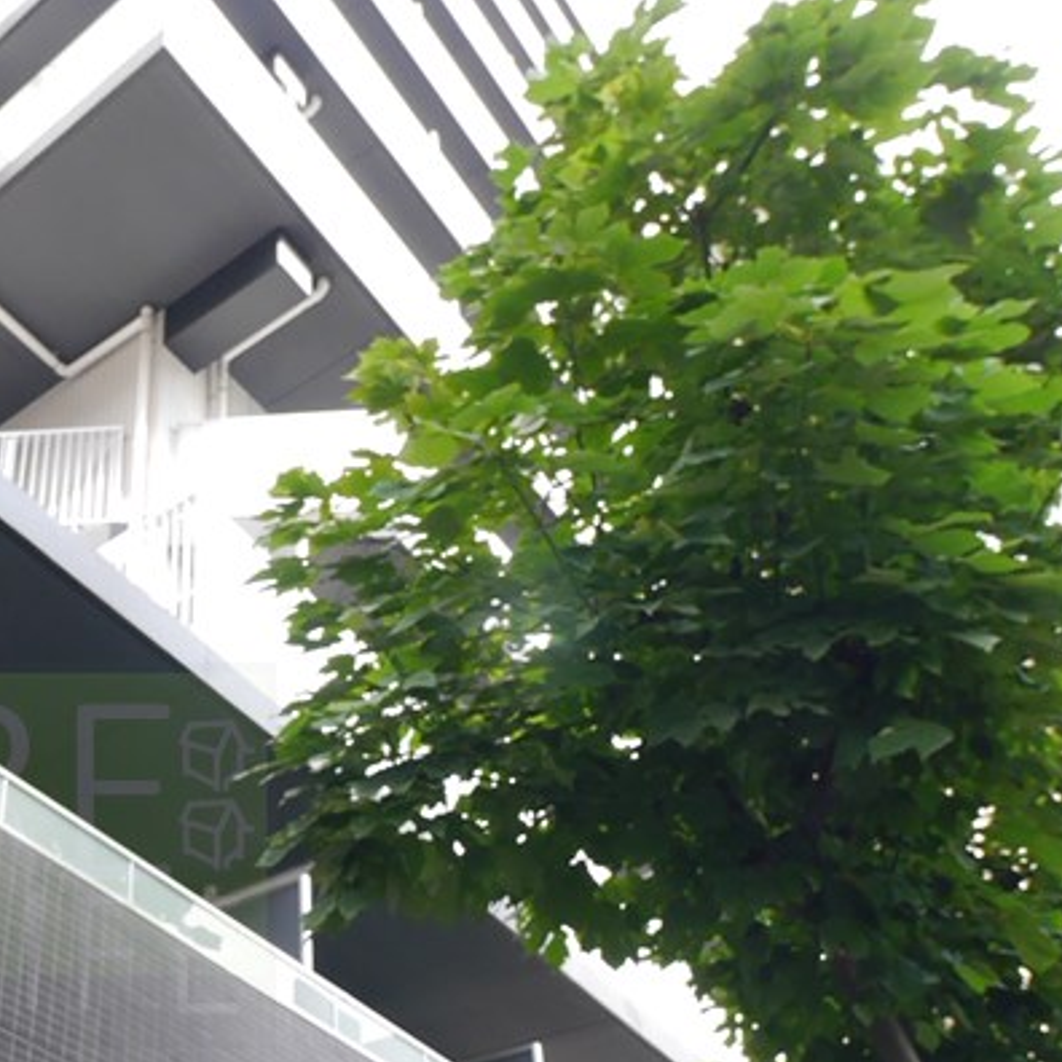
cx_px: 83
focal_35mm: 40
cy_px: 856
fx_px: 1388
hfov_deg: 38.6
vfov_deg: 40.1
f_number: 5
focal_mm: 7
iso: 160
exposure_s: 1/125
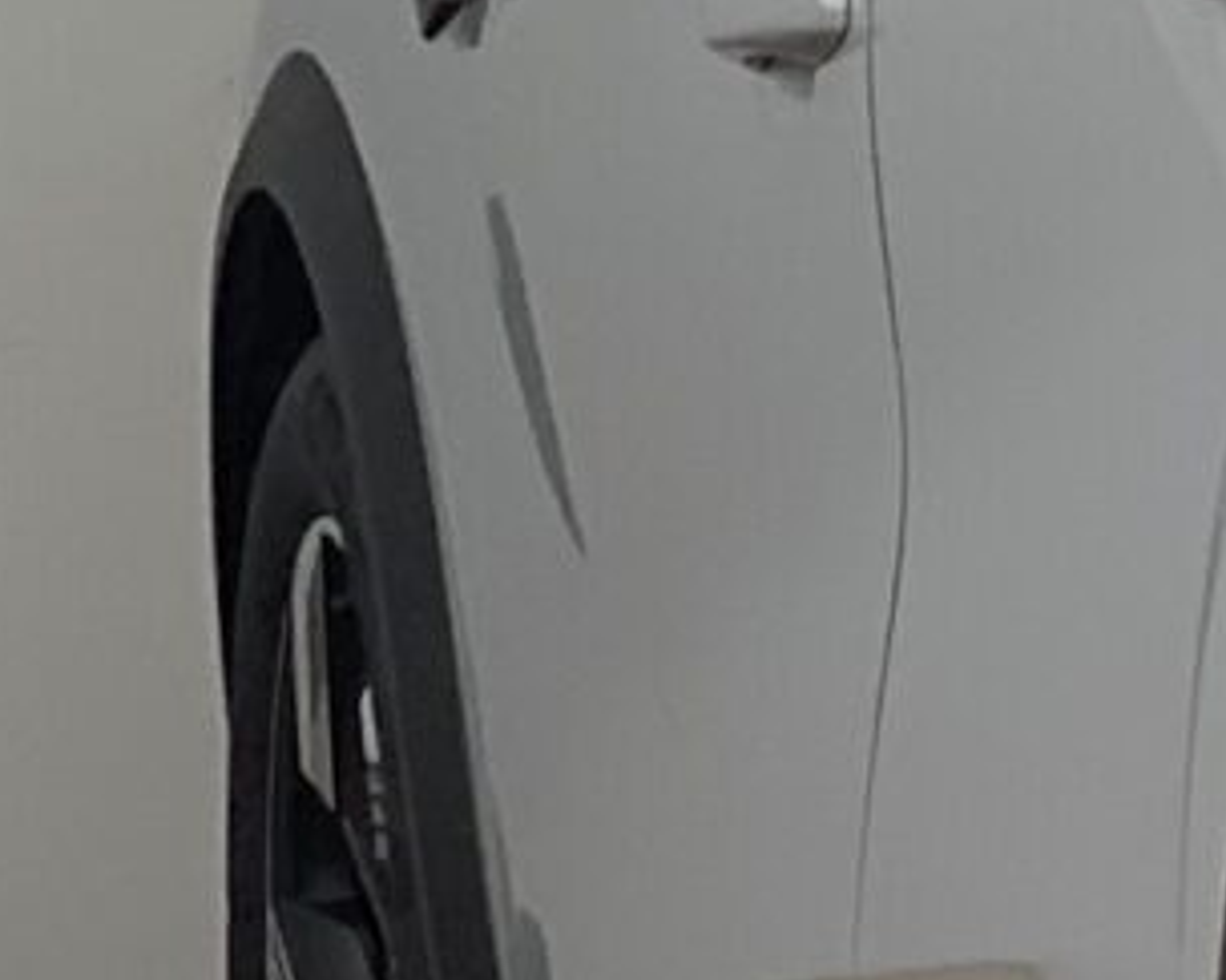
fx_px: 15525
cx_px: 4105
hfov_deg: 4.3
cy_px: 730
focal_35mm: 428
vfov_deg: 3.6
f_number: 2.4
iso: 40
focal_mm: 6
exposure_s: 1/122
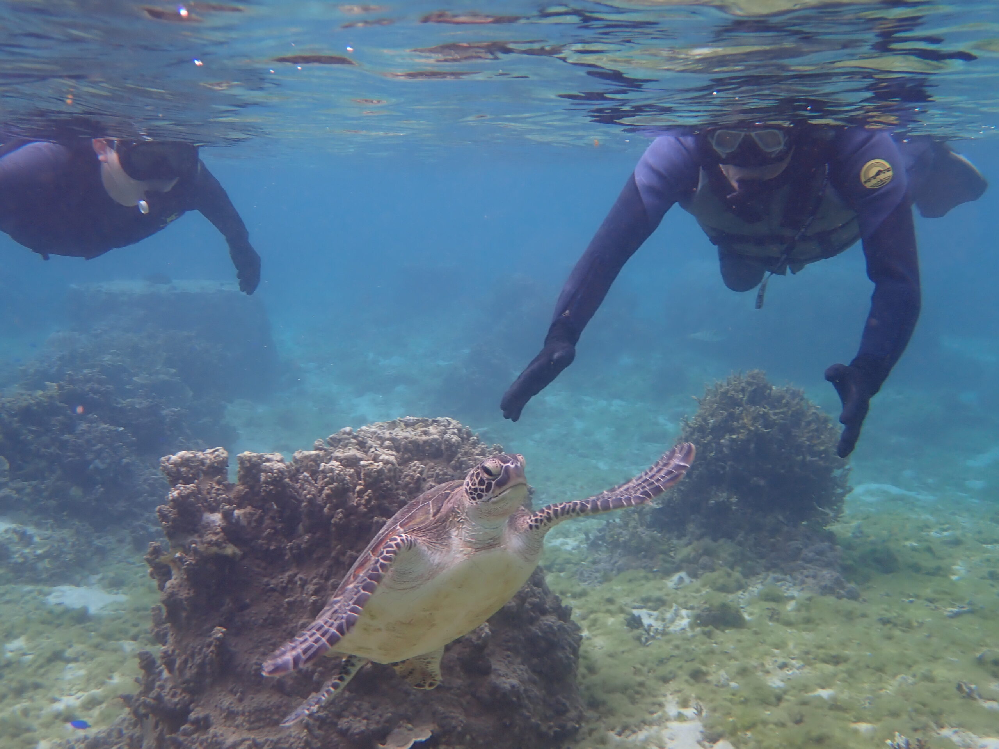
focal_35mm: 38
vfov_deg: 37.7
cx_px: 500
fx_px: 1097
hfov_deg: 49.0
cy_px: 374
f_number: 3.5
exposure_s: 1/160
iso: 100
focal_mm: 6.83
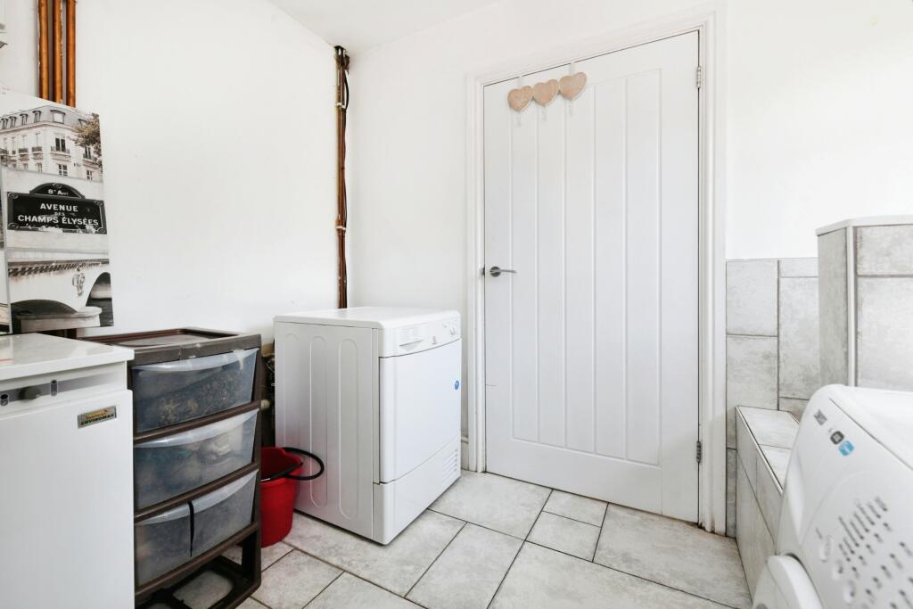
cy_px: 304
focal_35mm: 15
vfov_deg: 77.3
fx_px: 380
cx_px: 456
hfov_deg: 100.4
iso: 400
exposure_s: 1/60
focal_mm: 15
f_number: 9
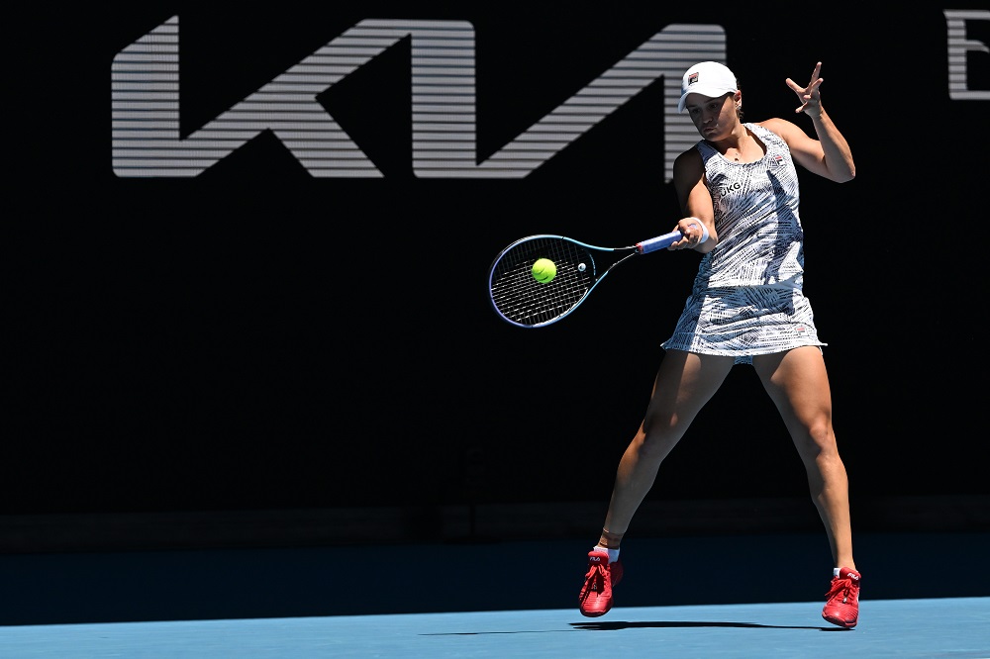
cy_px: 330
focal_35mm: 232
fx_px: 6378
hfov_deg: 8.9
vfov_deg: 5.9
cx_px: 495
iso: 200
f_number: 4
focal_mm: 155
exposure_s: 1/4000
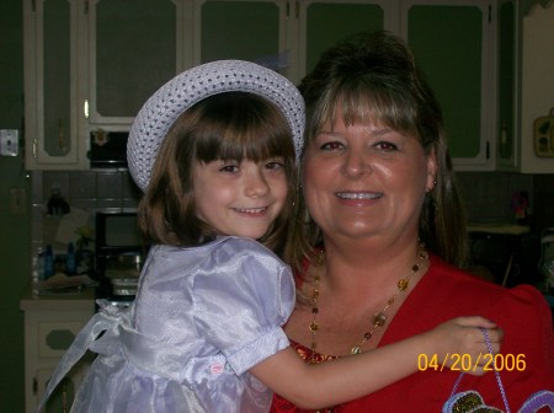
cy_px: 206
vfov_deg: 21.0
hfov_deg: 27.8
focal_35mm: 70
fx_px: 1119
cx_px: 277
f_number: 3.8
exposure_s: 1/95.5
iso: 80
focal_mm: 11.6
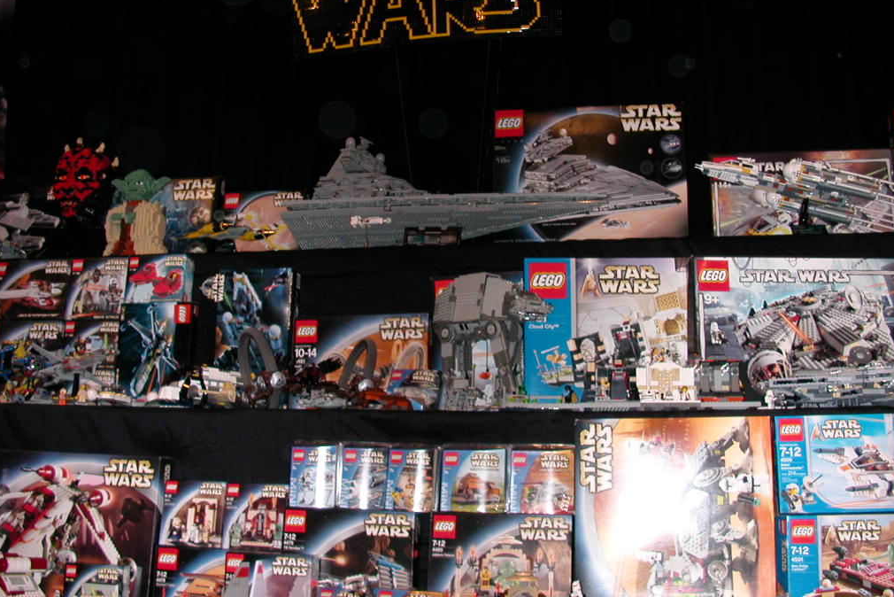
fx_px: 969
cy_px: 271
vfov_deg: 34.2
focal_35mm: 39
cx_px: 449
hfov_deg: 49.5
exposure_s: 1/59.9
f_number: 2.7
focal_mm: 5.6
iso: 117
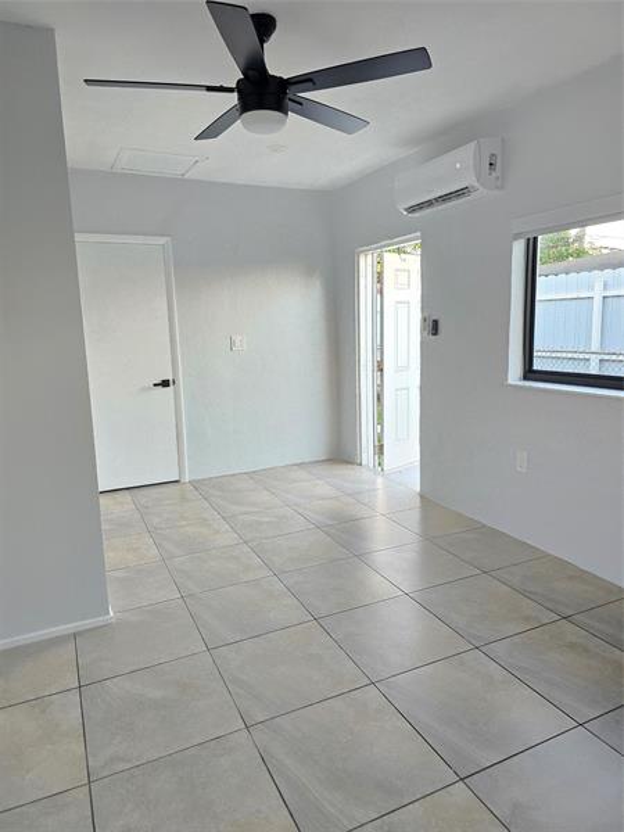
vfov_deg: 73.9
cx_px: 312
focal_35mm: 23
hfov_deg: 58.9
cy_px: 416
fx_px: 553
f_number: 1.7
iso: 400
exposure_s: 1/120
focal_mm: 6.3
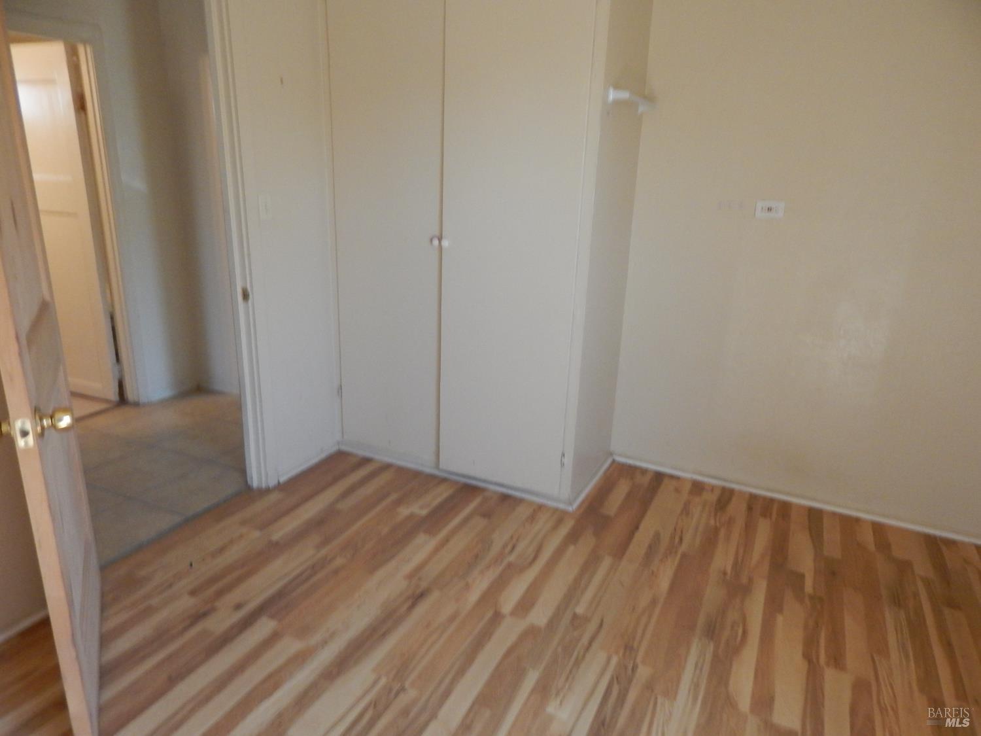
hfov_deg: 76.4
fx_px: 623
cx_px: 490
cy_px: 368
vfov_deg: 61.1
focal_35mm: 22
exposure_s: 1/100
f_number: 3
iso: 400
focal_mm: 4
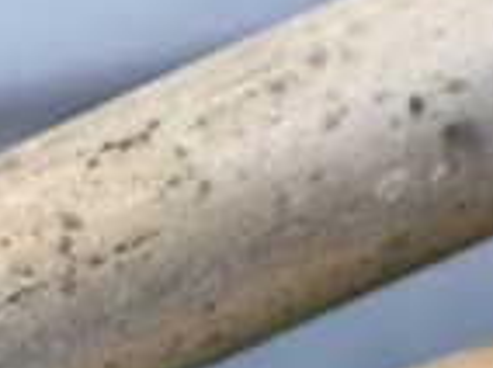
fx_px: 1806
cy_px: 628
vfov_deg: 11.0
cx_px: -21
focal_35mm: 127
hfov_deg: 15.2
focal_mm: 5.4
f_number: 2.3
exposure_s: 1/125
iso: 320
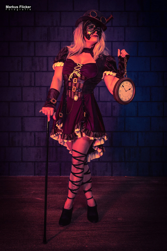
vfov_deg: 46.4
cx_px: 84
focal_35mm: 42
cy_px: 126
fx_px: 292
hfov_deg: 31.9
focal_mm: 28
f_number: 8
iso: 200
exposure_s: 1/125
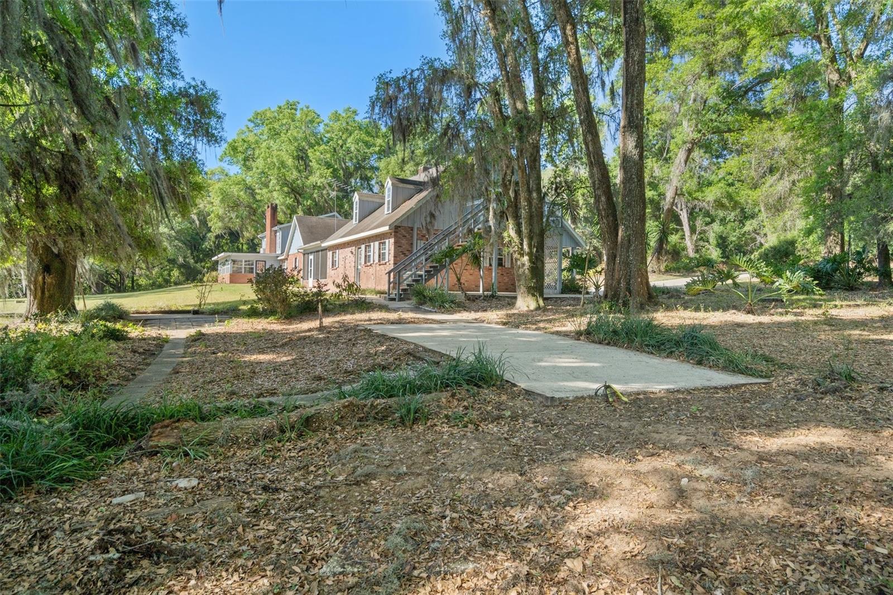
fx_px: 546
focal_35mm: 22
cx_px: 446
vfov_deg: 57.2
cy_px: 298
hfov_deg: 78.6
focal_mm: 22
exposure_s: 1/400
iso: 200
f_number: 8
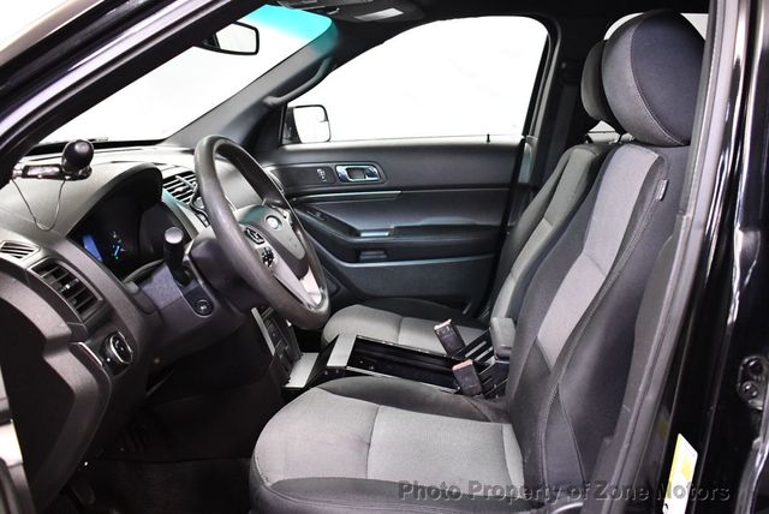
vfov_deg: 36.9
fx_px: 770
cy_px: 257
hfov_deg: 53.1
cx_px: 384
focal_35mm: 36
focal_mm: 18
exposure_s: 1/80
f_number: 3.5
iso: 3200
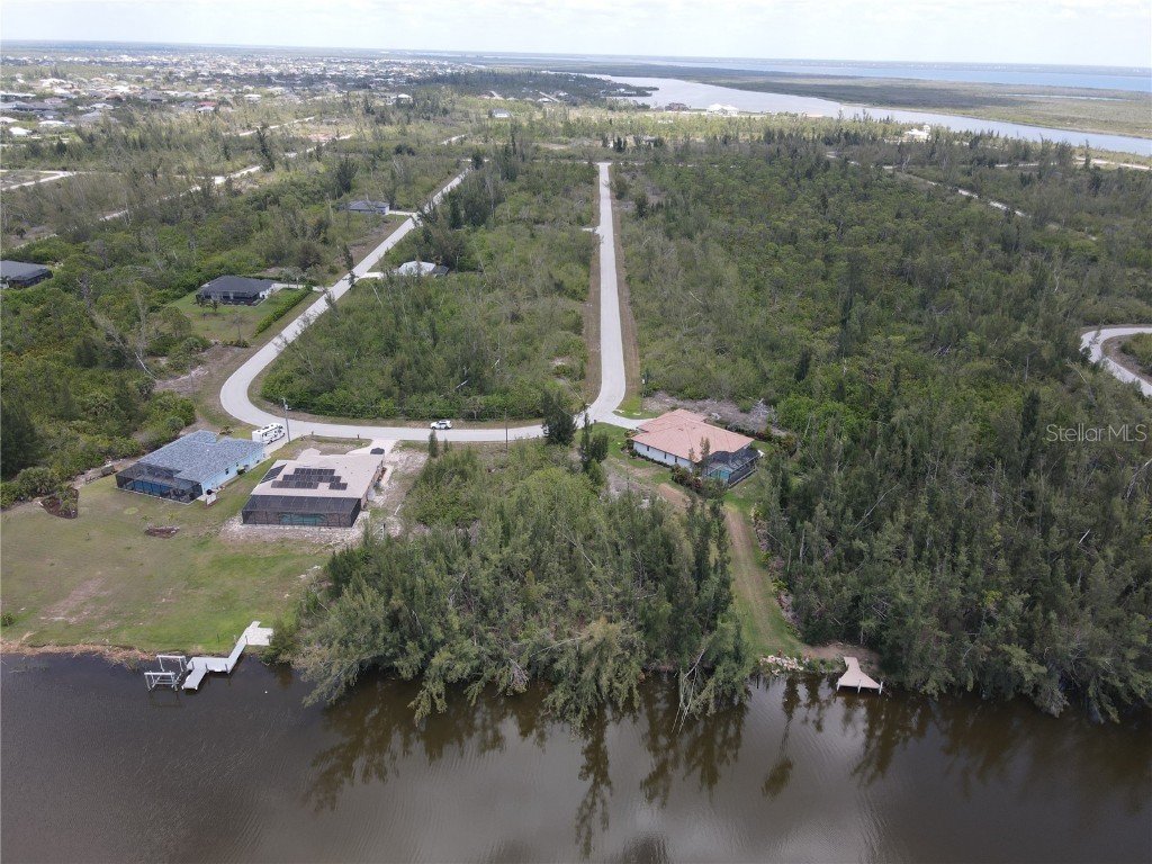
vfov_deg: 56.8
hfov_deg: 71.6
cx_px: 576
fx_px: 799
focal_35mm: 24
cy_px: 432
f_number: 2.8
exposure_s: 1/320
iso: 100
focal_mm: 4.5
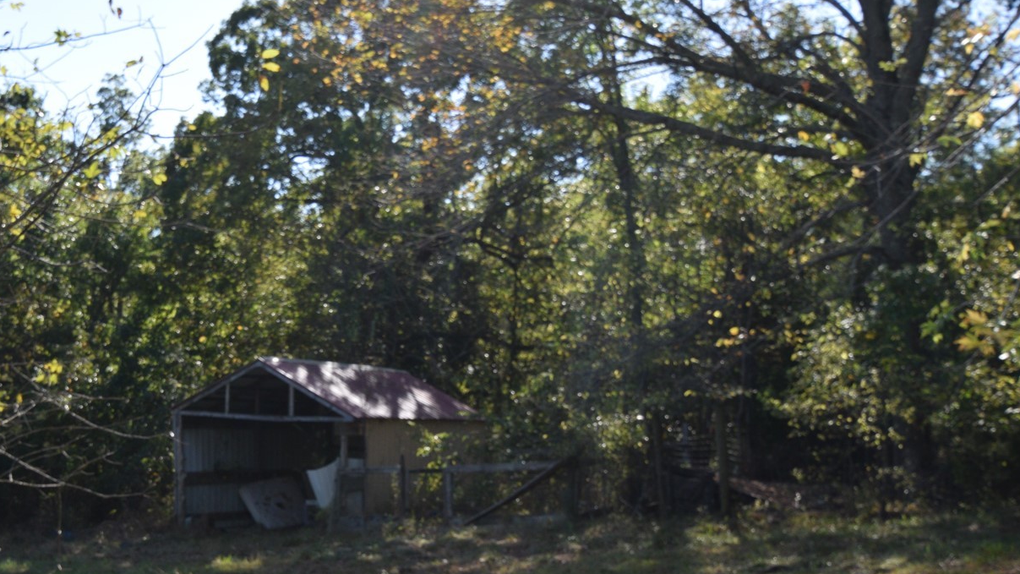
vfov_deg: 22.4
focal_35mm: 53
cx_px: 282
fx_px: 1433
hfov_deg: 38.4
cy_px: 435
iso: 200
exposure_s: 1/250
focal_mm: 20
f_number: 8
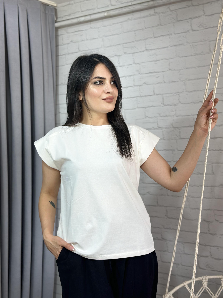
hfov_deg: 30.3
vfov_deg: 39.7
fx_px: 412
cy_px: 149
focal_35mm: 48
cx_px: 112
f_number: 1.78
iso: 80
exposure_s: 1/195
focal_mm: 6.86
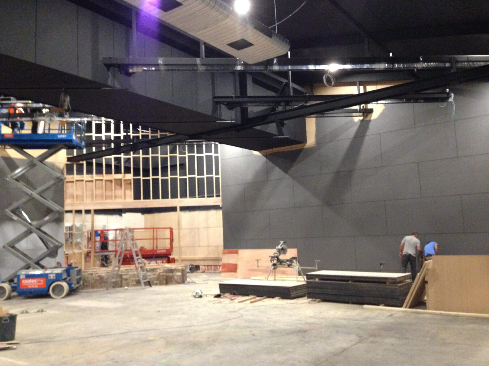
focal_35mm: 33
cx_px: 244
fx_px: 466
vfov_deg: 42.9
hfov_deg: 55.4
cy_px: 183
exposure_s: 1/15
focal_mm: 4.12
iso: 500
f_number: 2.4
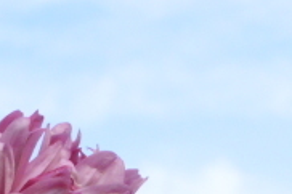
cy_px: 196
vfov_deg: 4.6
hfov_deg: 7.0
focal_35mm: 295
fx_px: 2389
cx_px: 0
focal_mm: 35
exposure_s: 1/250
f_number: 20
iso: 1100
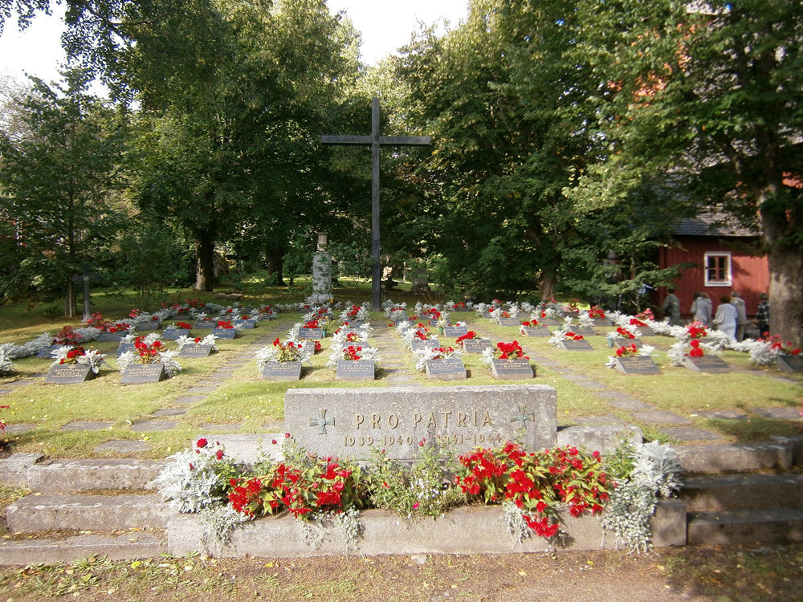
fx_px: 603
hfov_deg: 67.3
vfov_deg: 53.1
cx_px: 402
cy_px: 301
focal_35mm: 26
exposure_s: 1/200
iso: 80
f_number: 2.8
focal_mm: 4.7
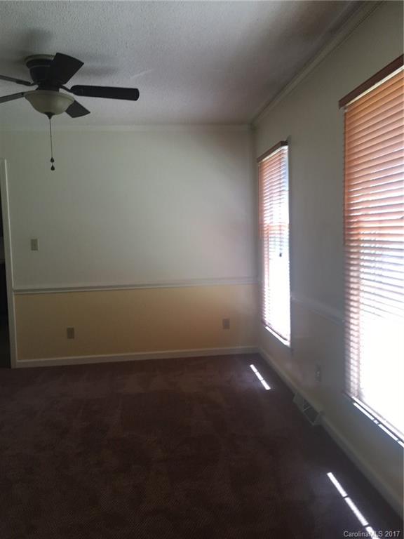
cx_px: 202
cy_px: 270
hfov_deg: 48.2
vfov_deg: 61.7
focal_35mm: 29
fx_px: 451
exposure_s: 1/60
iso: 32
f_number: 2.2
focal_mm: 4.15
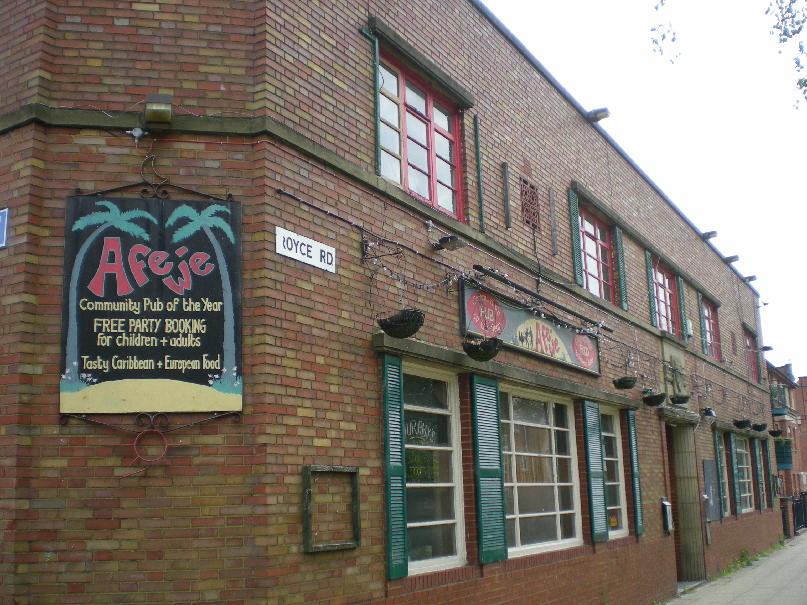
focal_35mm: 38
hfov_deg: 49.0
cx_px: 404
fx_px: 886
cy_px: 302
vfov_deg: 37.7
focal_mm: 6.3
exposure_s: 1/309
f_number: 3.1
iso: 50
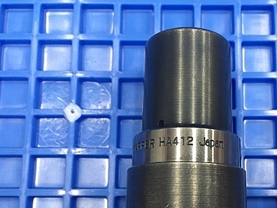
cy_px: 138
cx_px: 186
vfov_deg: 33.3
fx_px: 344
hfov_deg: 43.2
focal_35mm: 43
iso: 200
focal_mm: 4.15
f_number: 2.2
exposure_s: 1/30
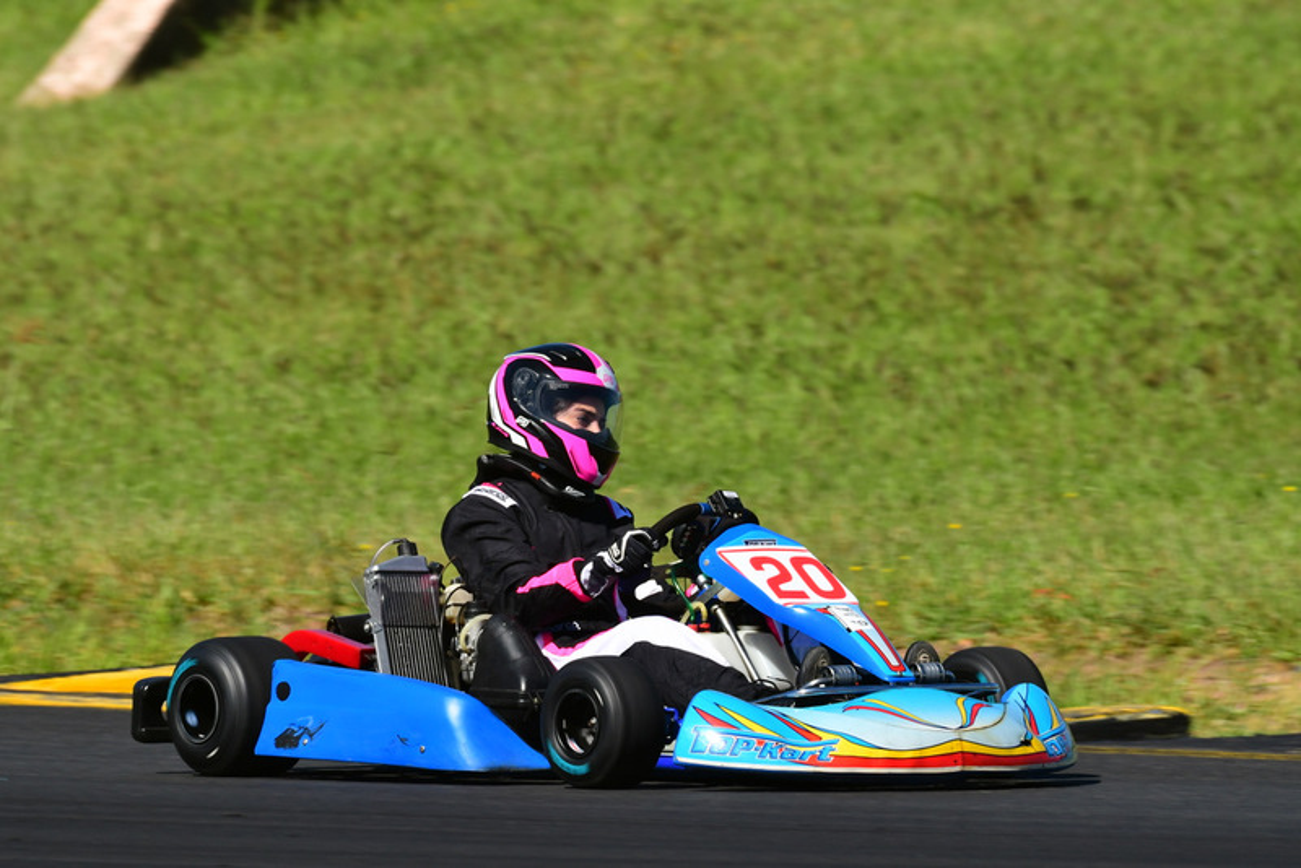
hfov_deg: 2.7
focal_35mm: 750
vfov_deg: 1.8
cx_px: 650
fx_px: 27112
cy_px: 434
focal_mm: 500
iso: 400
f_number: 11
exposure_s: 1/640
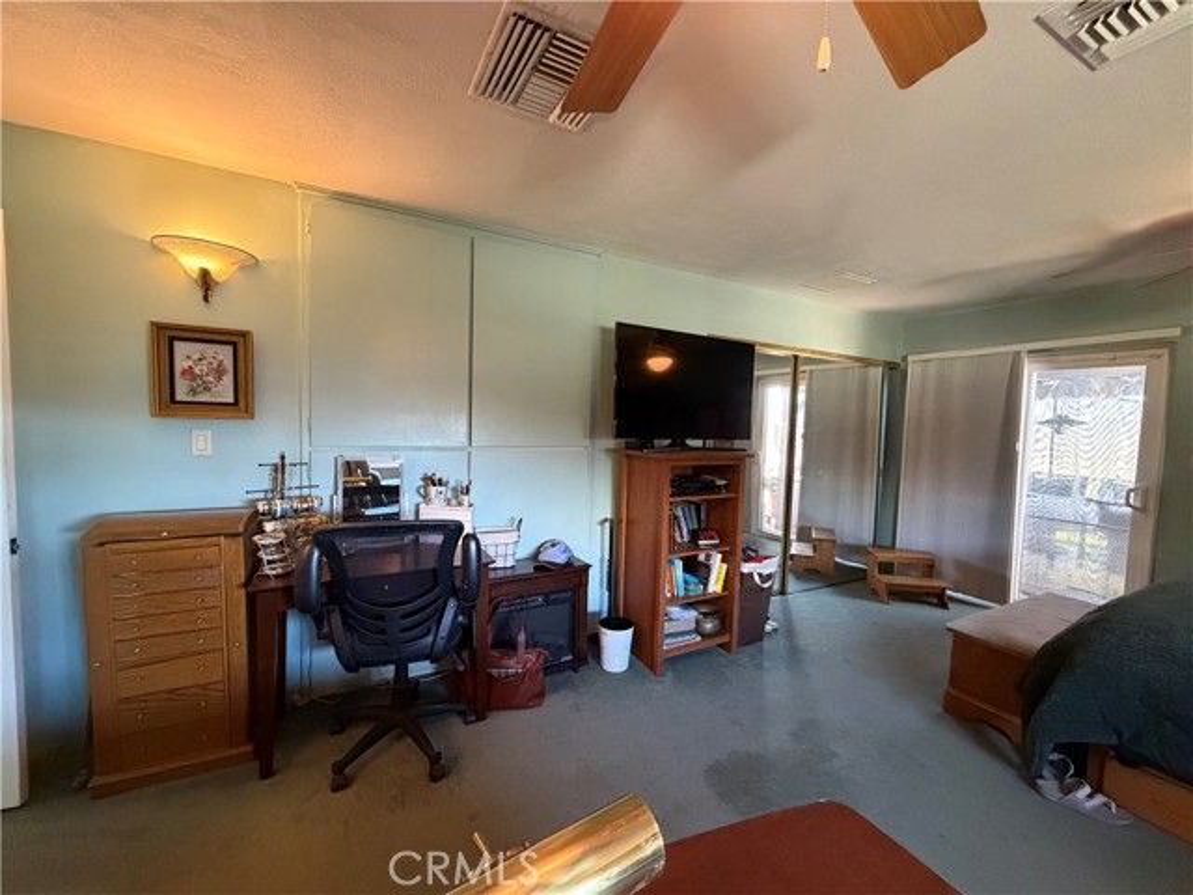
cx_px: 596
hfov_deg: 102.1
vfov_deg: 85.7
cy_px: 448
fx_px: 482
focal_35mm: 14
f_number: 2.2
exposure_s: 1/60
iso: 800
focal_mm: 2.22
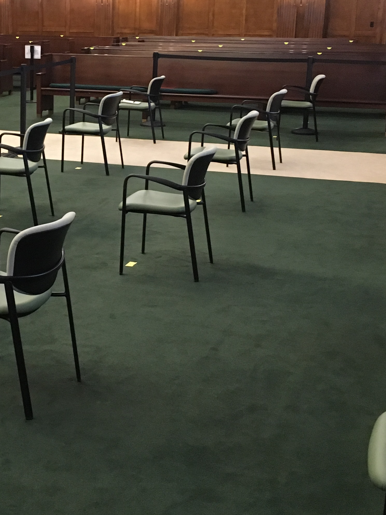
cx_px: 50
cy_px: 208
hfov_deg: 24.2
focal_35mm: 59
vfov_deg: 32.6
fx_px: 877
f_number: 2.2
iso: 200
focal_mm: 4.15
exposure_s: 1/15
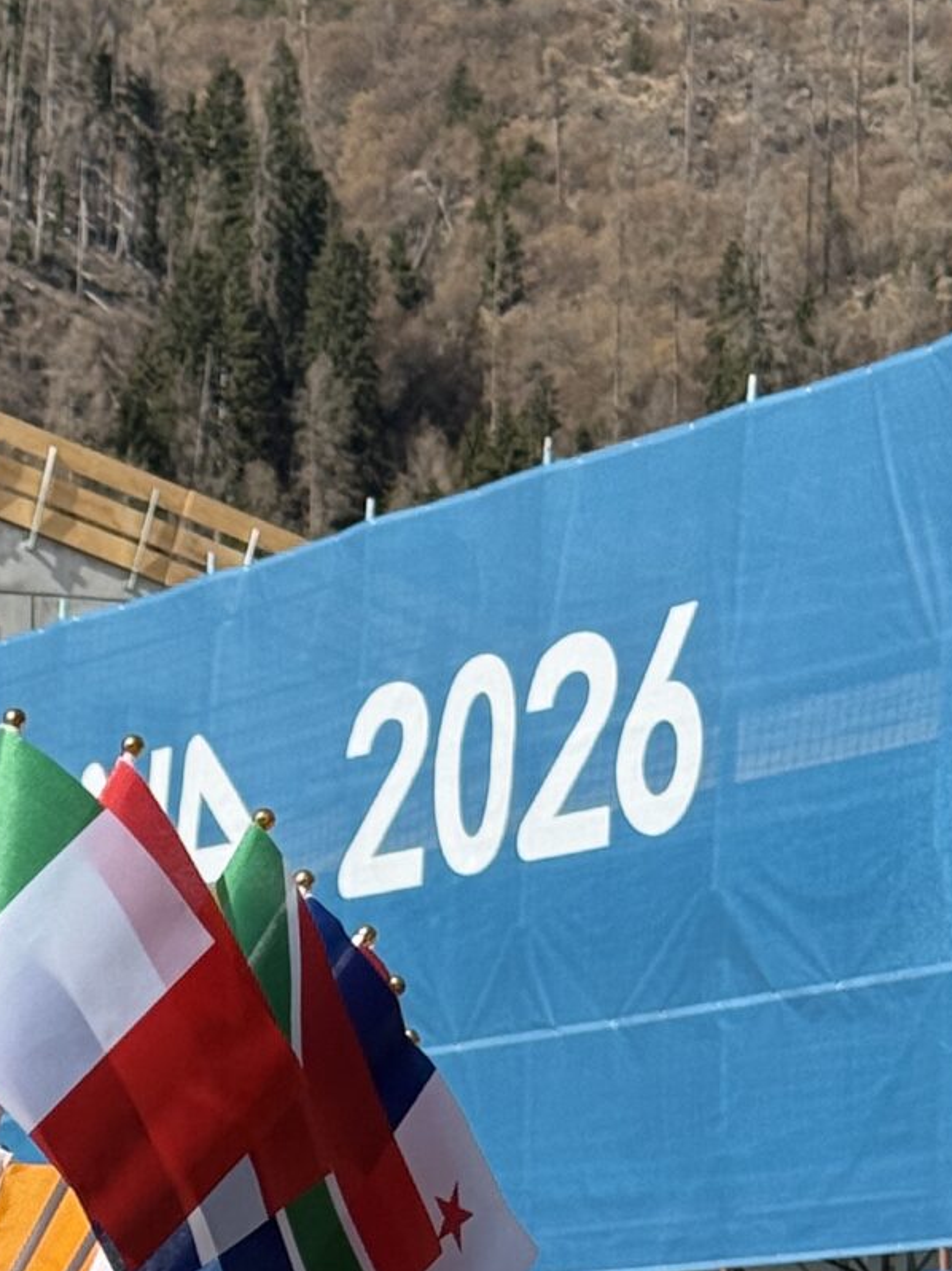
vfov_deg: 12.5
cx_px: -223
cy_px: 1515
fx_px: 5650
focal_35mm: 154
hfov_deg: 9.5
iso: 64
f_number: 1.78
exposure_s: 1/6024
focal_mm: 6.76
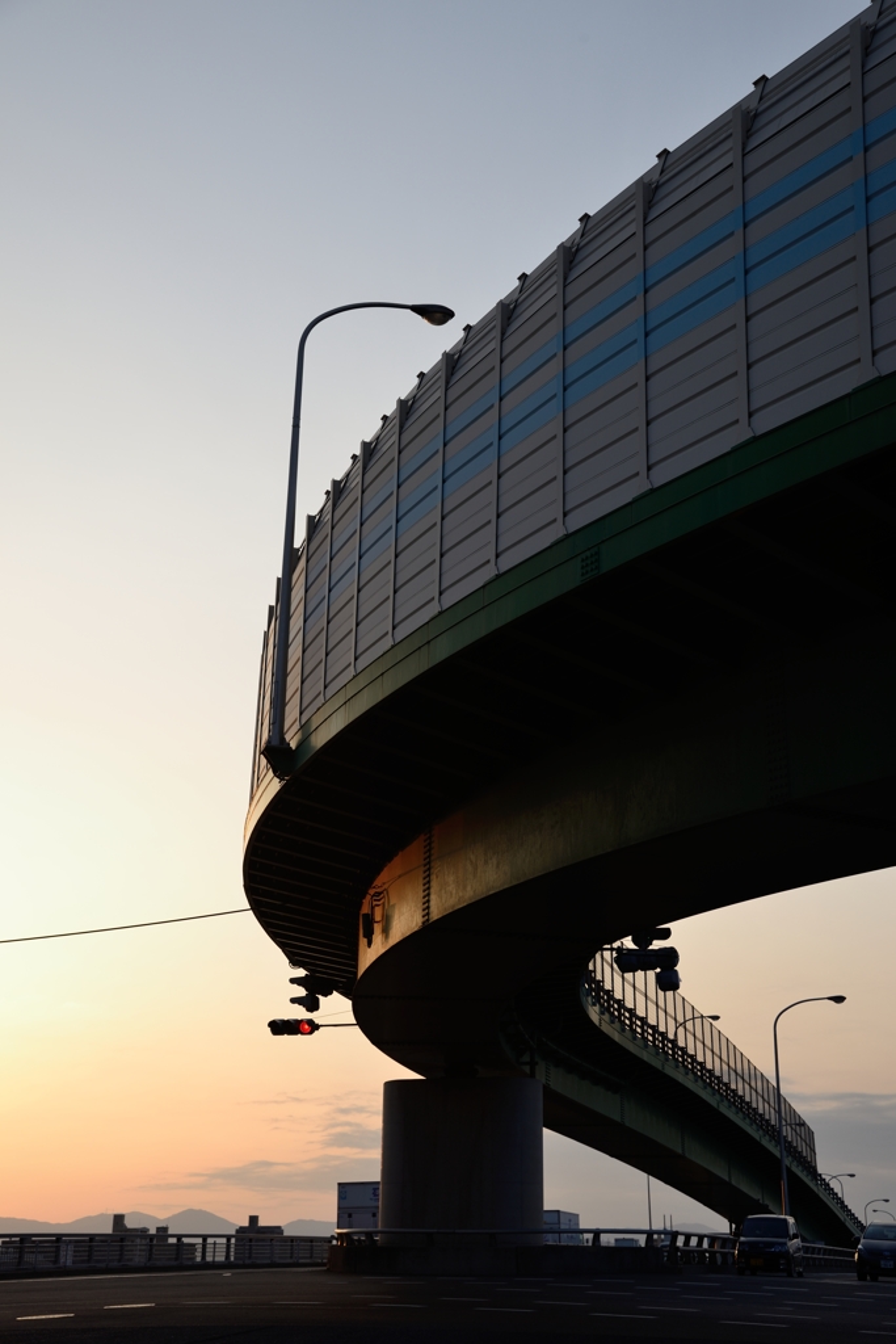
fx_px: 1791
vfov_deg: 41.1
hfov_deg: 28.1
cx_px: 448
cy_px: 672
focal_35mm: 48
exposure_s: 1/100
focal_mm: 48
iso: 180
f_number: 8
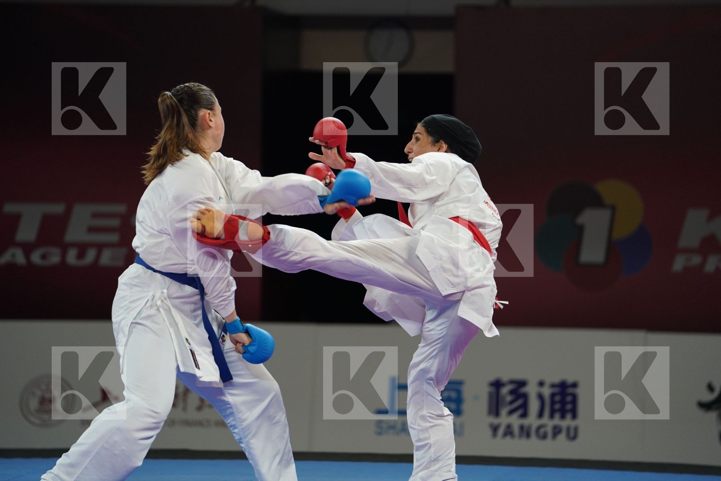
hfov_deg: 10.4
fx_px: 3965
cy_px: 240
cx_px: 360
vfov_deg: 6.9
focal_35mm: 198
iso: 1600
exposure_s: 1/1000
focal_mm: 198
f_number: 2.8
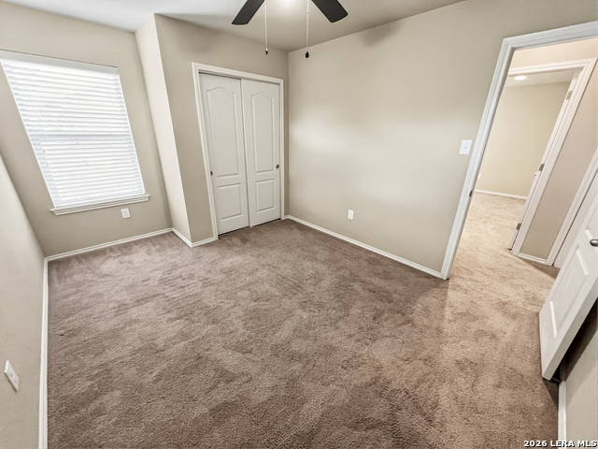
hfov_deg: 106.2
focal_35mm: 13
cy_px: 224
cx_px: 299
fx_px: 225
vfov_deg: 89.9
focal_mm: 1.6
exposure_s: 1/60
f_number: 1.8
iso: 500
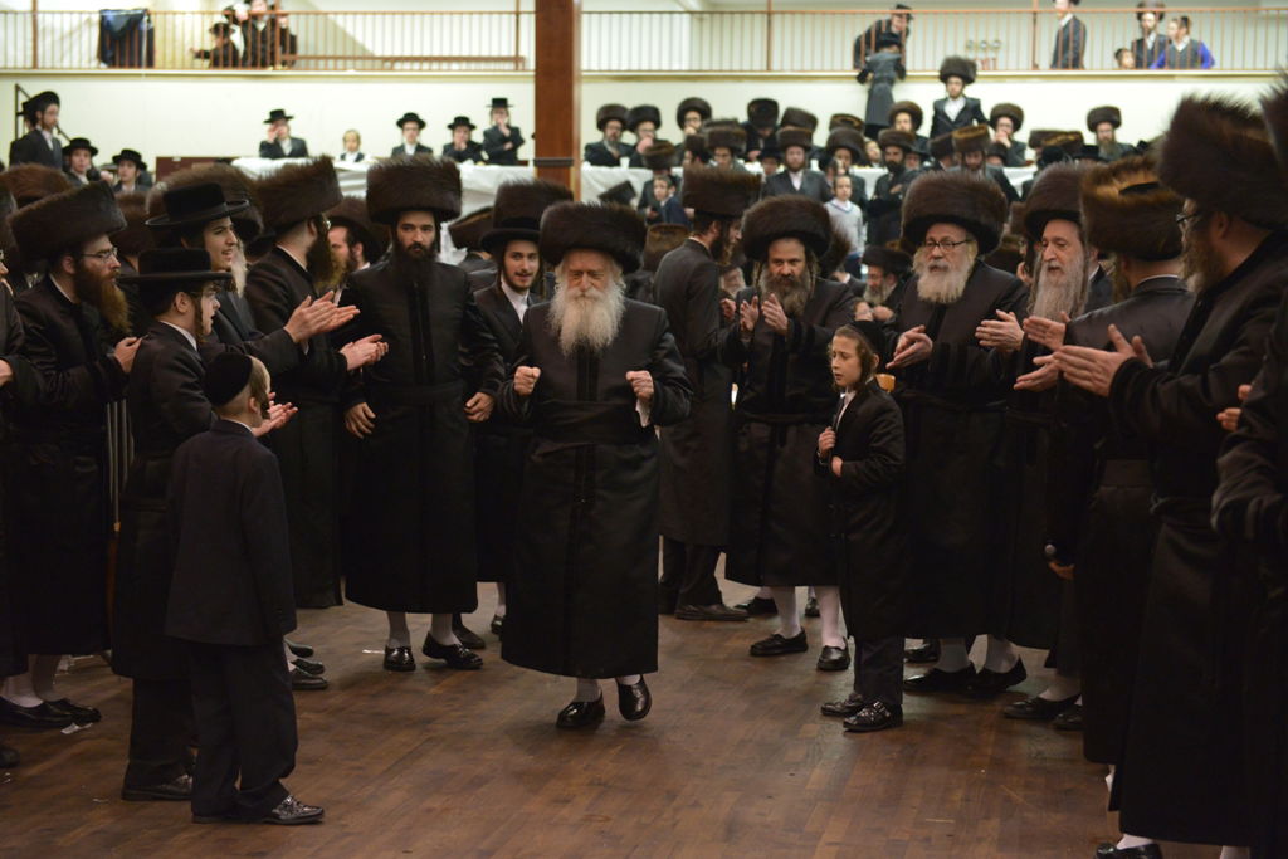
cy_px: 430
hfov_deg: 28.8
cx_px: 644
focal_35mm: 70
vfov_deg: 19.5
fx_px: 2505
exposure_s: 1/320
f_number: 3.5
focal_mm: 70
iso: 3200
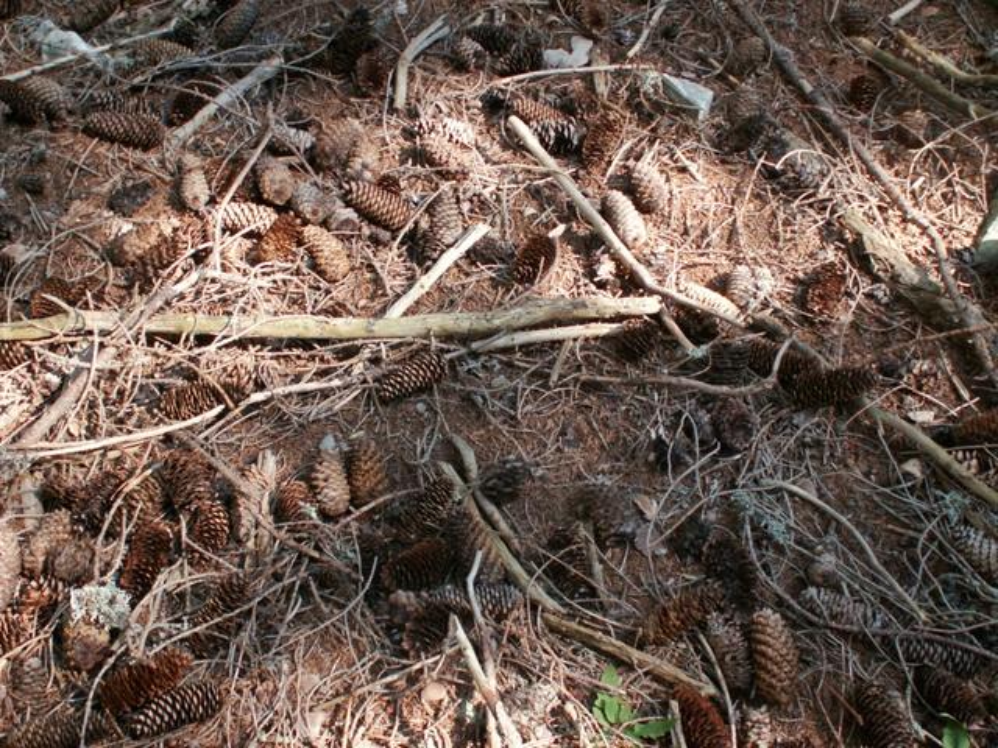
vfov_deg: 28.0
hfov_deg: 36.8
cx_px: 499
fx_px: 1499
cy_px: 374
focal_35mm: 52
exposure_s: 1/40
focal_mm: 8.58
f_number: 3.2
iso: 64
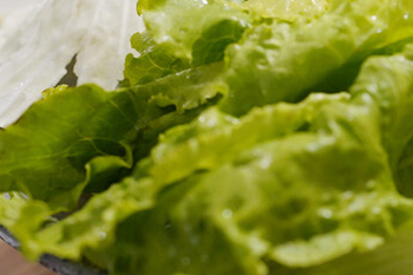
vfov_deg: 16.0
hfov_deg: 22.3
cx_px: 477
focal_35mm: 85
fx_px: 975
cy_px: 116
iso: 2000
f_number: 4
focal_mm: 35
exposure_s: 1/160
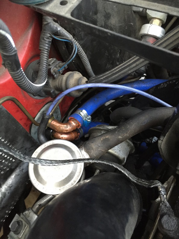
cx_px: 90
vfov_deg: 61.7
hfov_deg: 48.2
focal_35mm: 29
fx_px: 200
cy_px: 120
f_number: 2.2
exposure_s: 1/30
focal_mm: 4.15
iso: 200
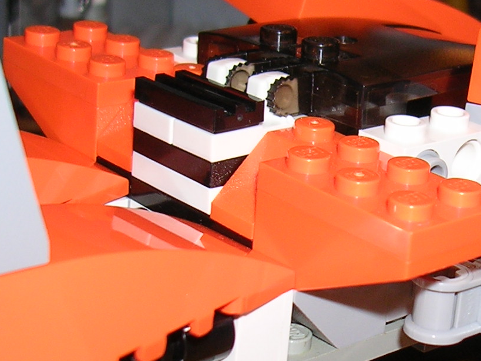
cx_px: 405
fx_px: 1320
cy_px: 226
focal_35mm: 95
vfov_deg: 15.5
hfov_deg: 20.4
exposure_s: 1/60.1
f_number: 2.8
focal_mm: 5.8
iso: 50
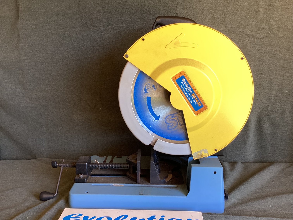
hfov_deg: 58.3
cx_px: 146
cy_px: 110
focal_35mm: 31
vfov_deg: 45.4
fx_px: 262
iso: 100
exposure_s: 1/120
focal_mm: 3.3
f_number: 2.4
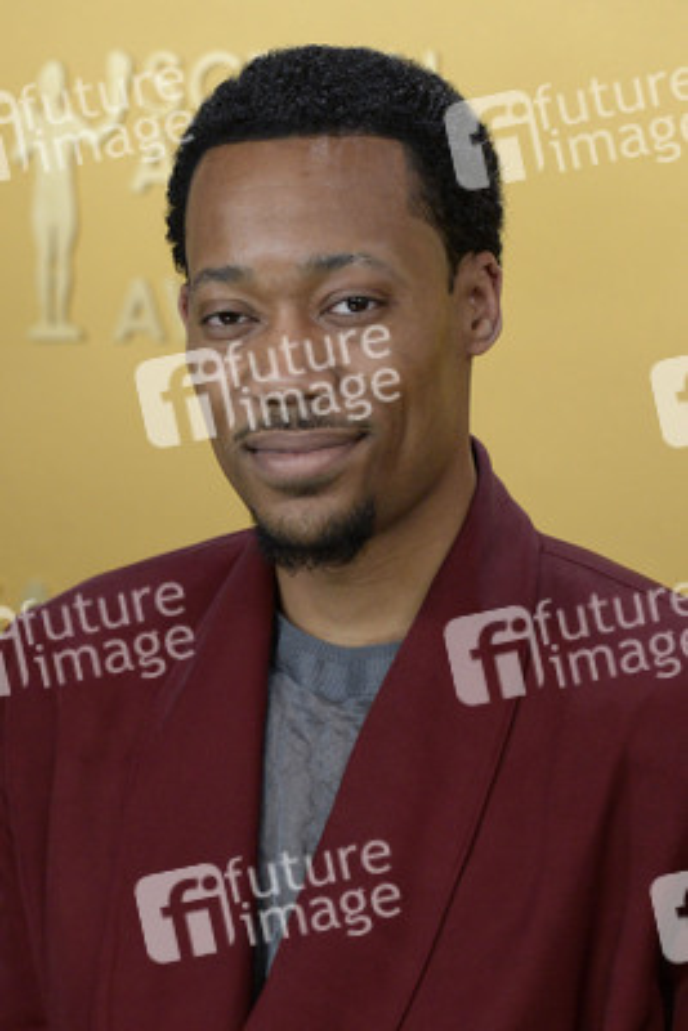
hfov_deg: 10.6
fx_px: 3723
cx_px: 344
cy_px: 516
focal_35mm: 130
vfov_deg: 15.8
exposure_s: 1/250
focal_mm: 130
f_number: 5.6
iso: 2500
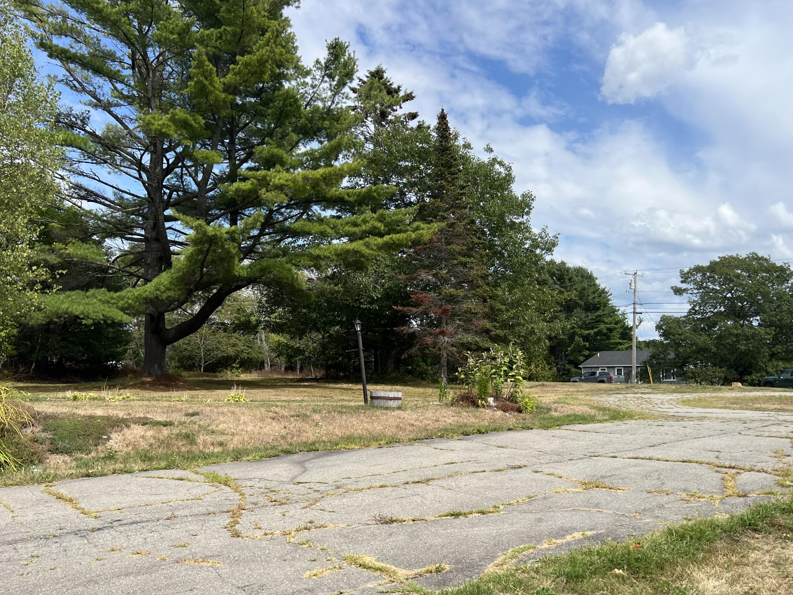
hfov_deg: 56.6
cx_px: 453
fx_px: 733
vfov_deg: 44.0
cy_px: 347
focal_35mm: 32
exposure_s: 1/4274
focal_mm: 5.7
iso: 50
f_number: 1.5
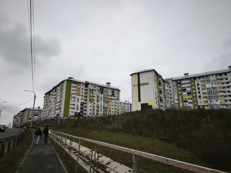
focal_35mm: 23
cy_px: 86
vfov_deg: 58.9
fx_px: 153
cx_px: 116
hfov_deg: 73.9
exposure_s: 1/1518
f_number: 1.7
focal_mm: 5.35
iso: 160
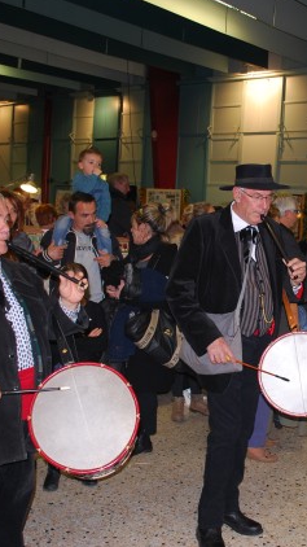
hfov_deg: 27.0
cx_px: 254
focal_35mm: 43
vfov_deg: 47.4
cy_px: 270
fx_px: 623
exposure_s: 1/60
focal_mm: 18
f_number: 3.5
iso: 200
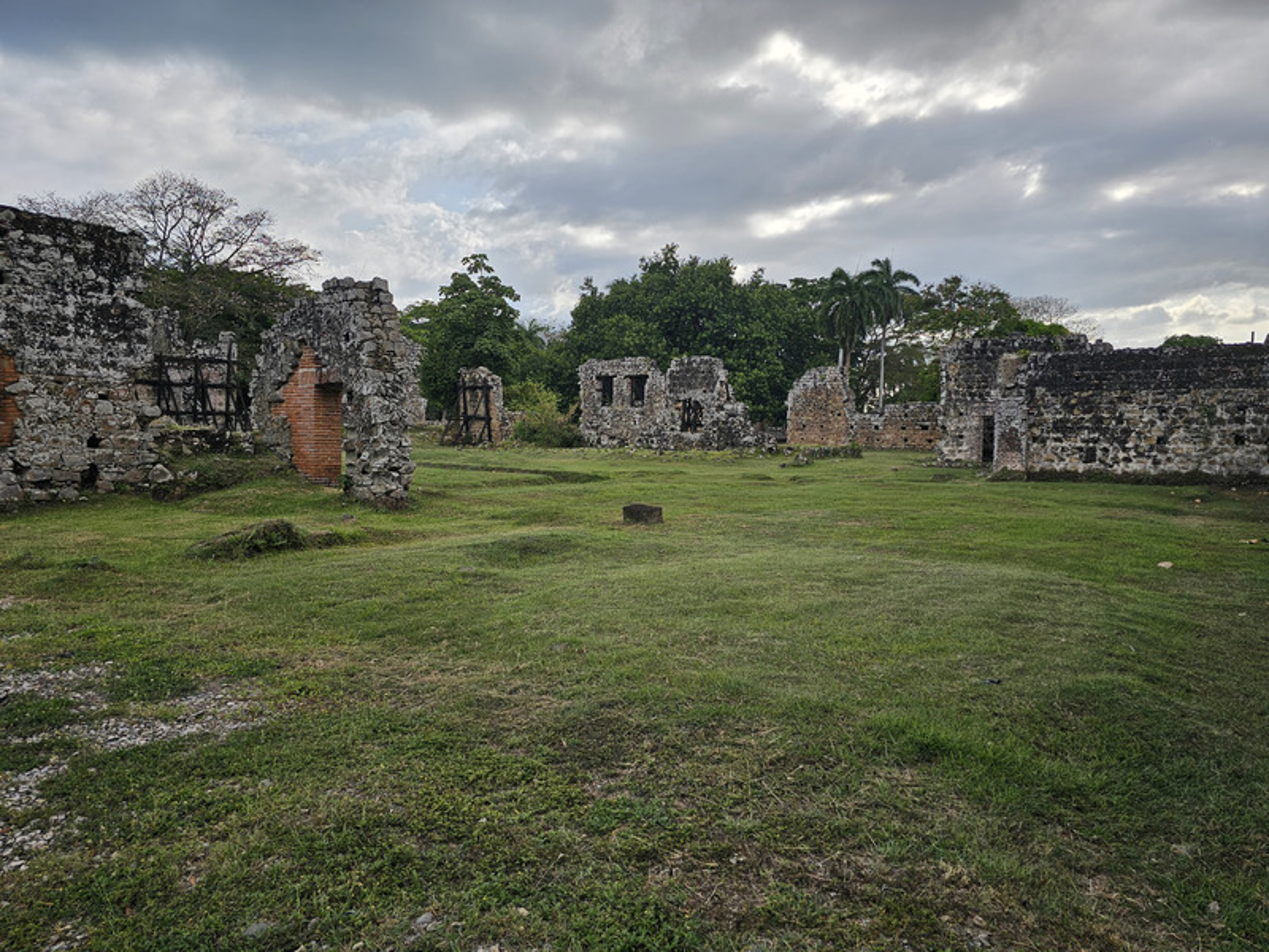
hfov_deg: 73.9
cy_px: 476
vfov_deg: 58.9
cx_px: 634
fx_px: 843
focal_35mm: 23
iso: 10
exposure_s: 1/526
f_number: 1.7
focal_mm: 6.3
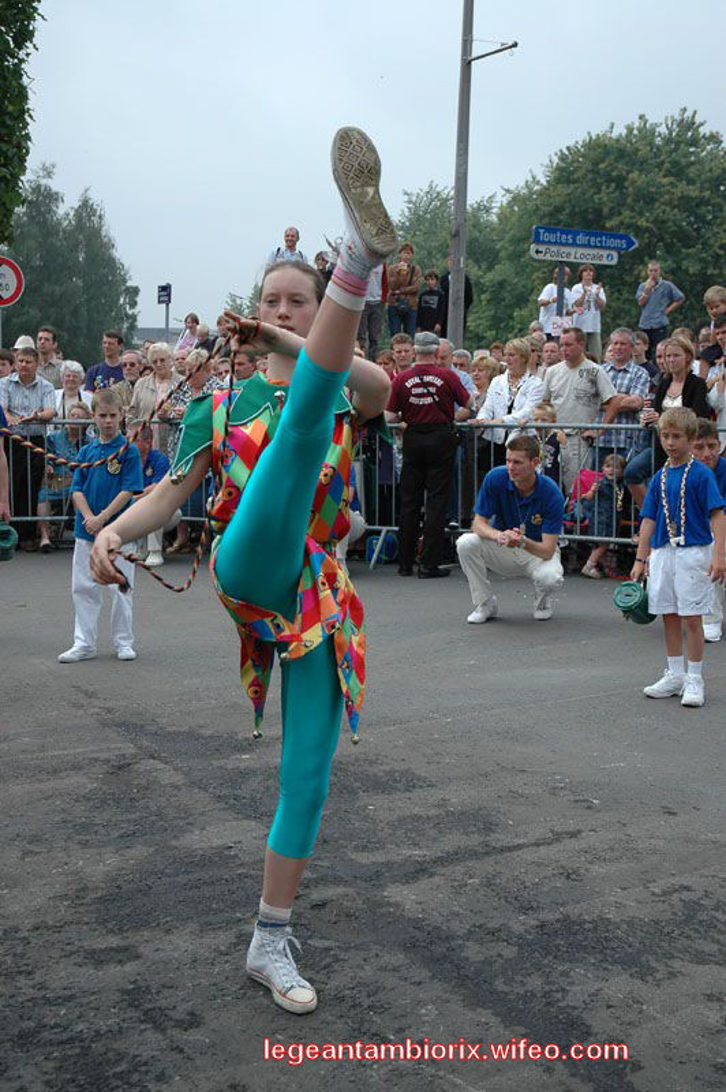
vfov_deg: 42.4
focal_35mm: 46
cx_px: 363
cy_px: 546
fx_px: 1409
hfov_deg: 28.9
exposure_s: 1/1000
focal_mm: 31
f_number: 4
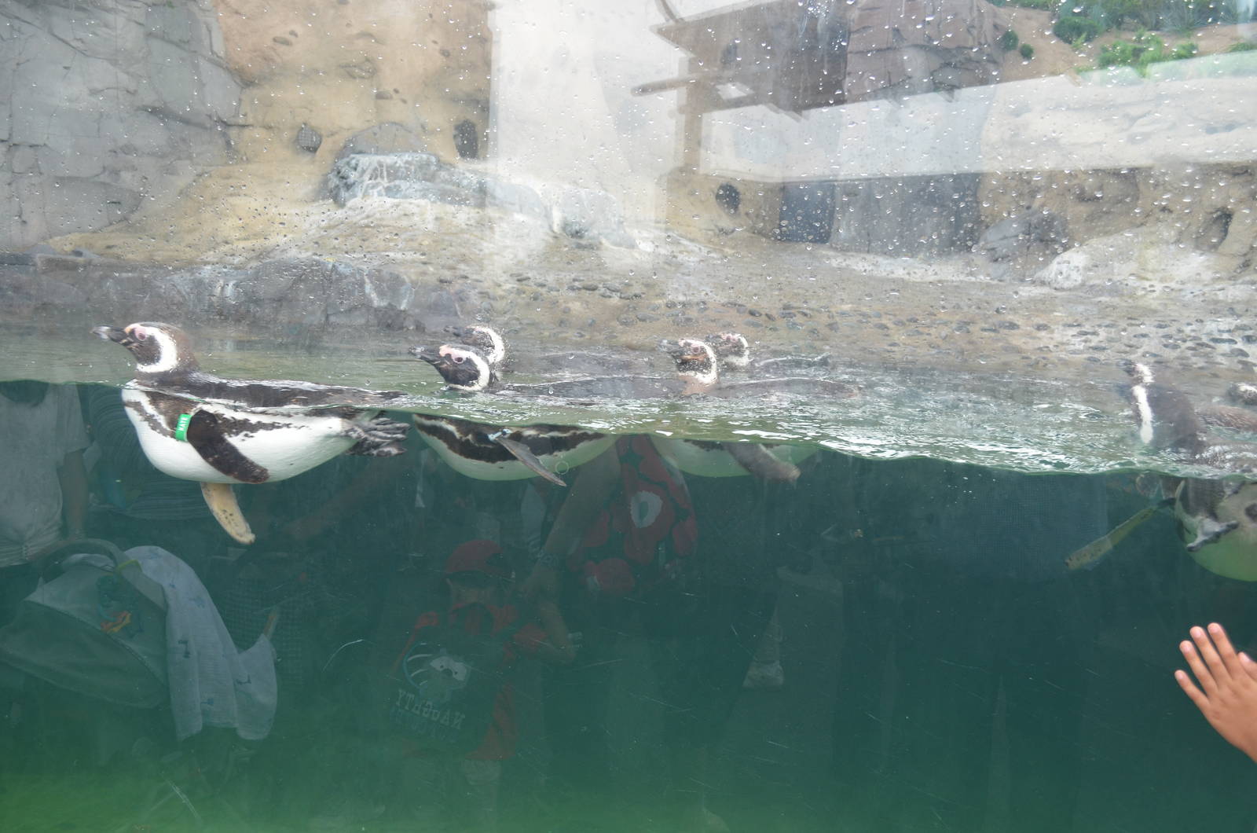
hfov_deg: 57.3
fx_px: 1150
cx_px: 628
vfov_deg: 39.8
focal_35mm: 33
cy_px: 416
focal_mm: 22
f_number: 5.6
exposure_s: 1/125
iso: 400
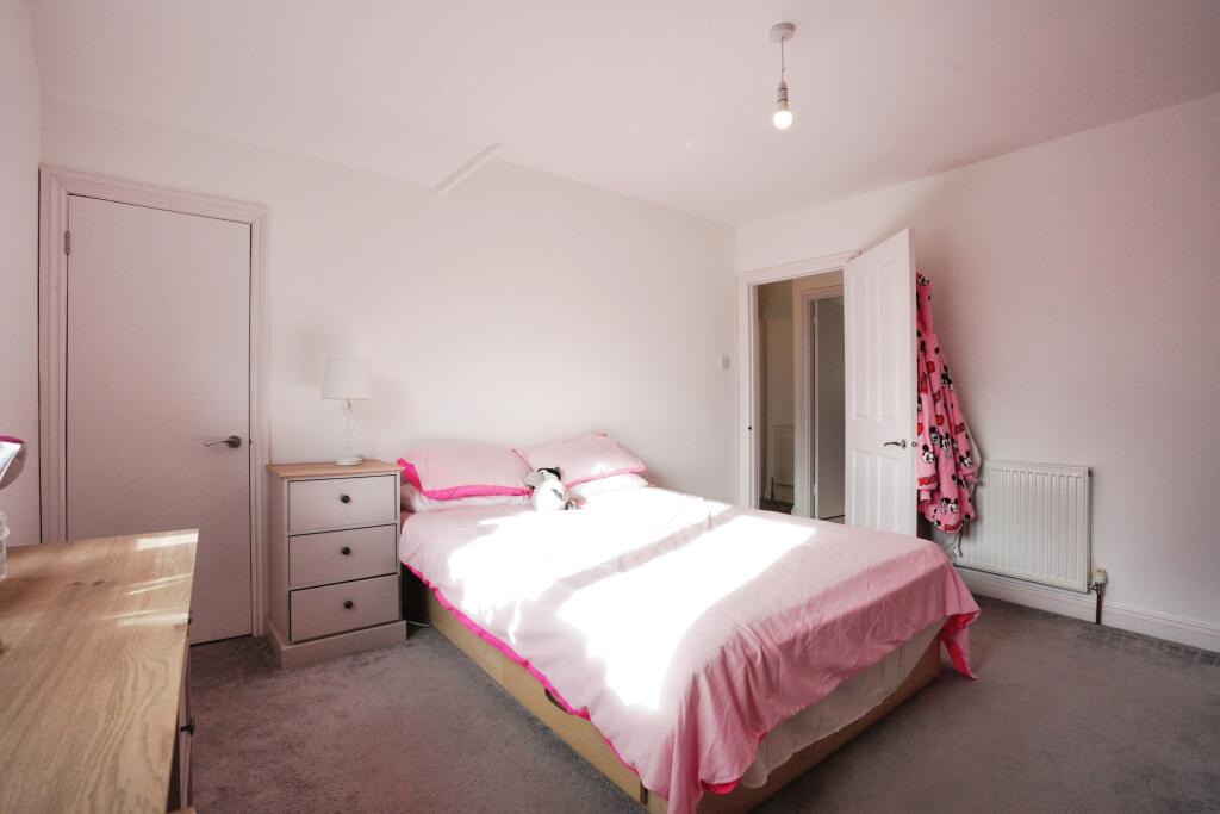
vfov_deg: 73.8
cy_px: 407
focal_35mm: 16
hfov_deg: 96.7
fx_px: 542
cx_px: 610
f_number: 9
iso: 800
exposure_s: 1/320
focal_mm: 16
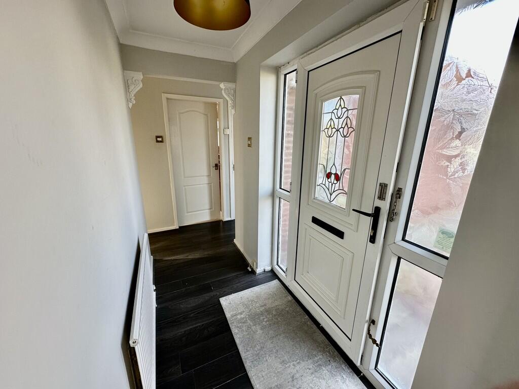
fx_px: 210
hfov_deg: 102.1
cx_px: 260
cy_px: 194
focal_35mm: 14
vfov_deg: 85.7
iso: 80
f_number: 2.2
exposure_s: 1/99
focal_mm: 2.22
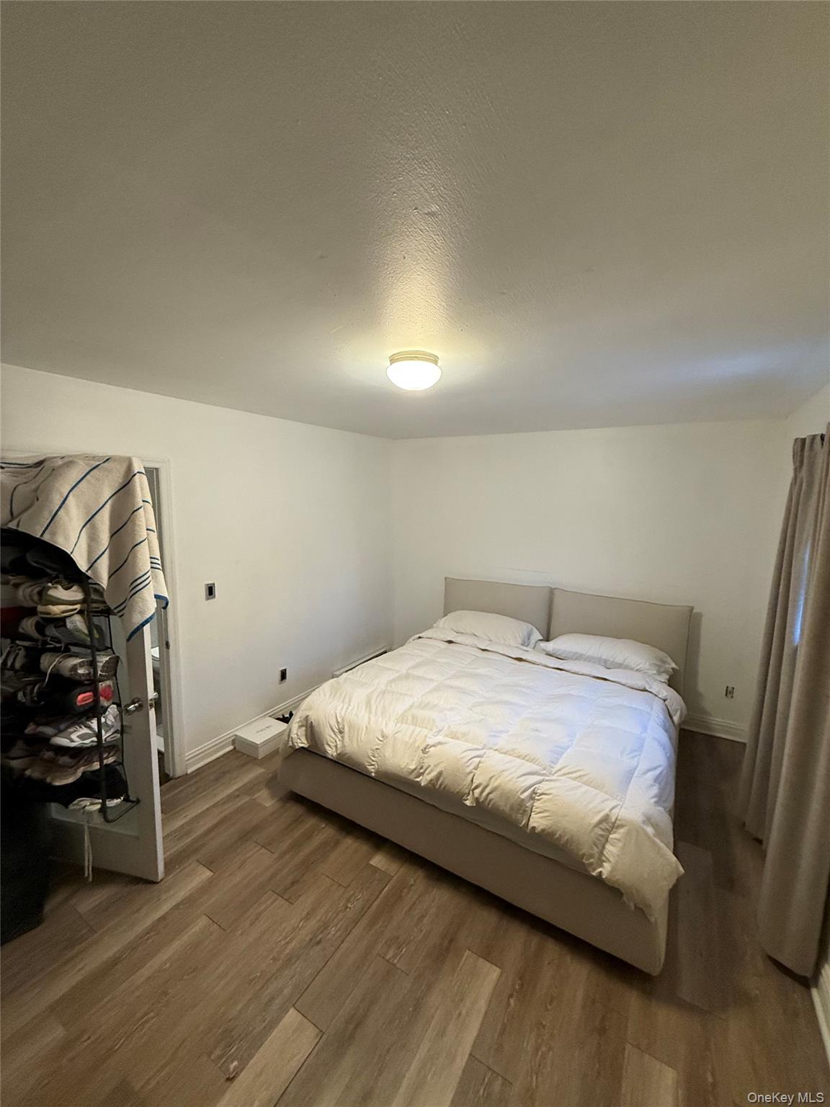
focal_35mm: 14
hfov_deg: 85.7
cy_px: 554
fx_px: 448
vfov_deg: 102.1
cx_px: 415
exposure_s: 1/120
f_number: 2.2
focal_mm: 2.22
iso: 400
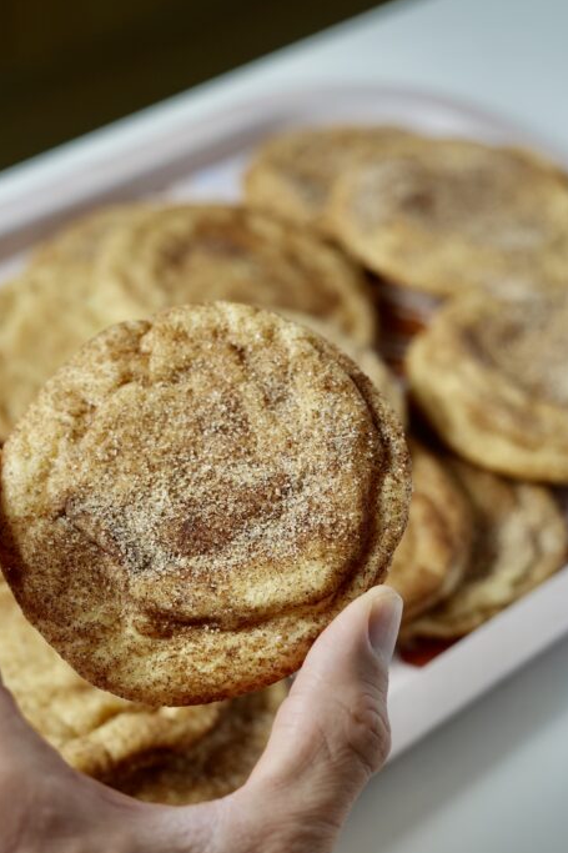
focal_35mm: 75
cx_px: 219
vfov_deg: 27.0
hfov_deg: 18.1
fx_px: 1776
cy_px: 452
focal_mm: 50
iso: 640
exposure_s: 1/160
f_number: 4
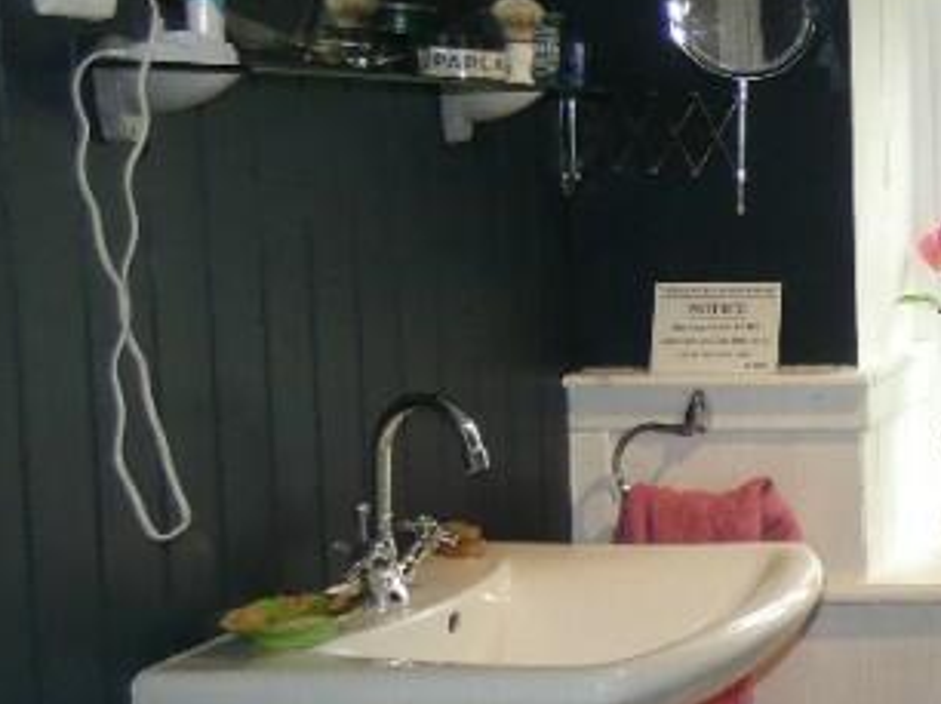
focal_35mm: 67
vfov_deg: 21.9
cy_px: 314
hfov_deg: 23.5
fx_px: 1820
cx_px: 1396
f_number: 2.8
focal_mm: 3.6
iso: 200
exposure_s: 1/60
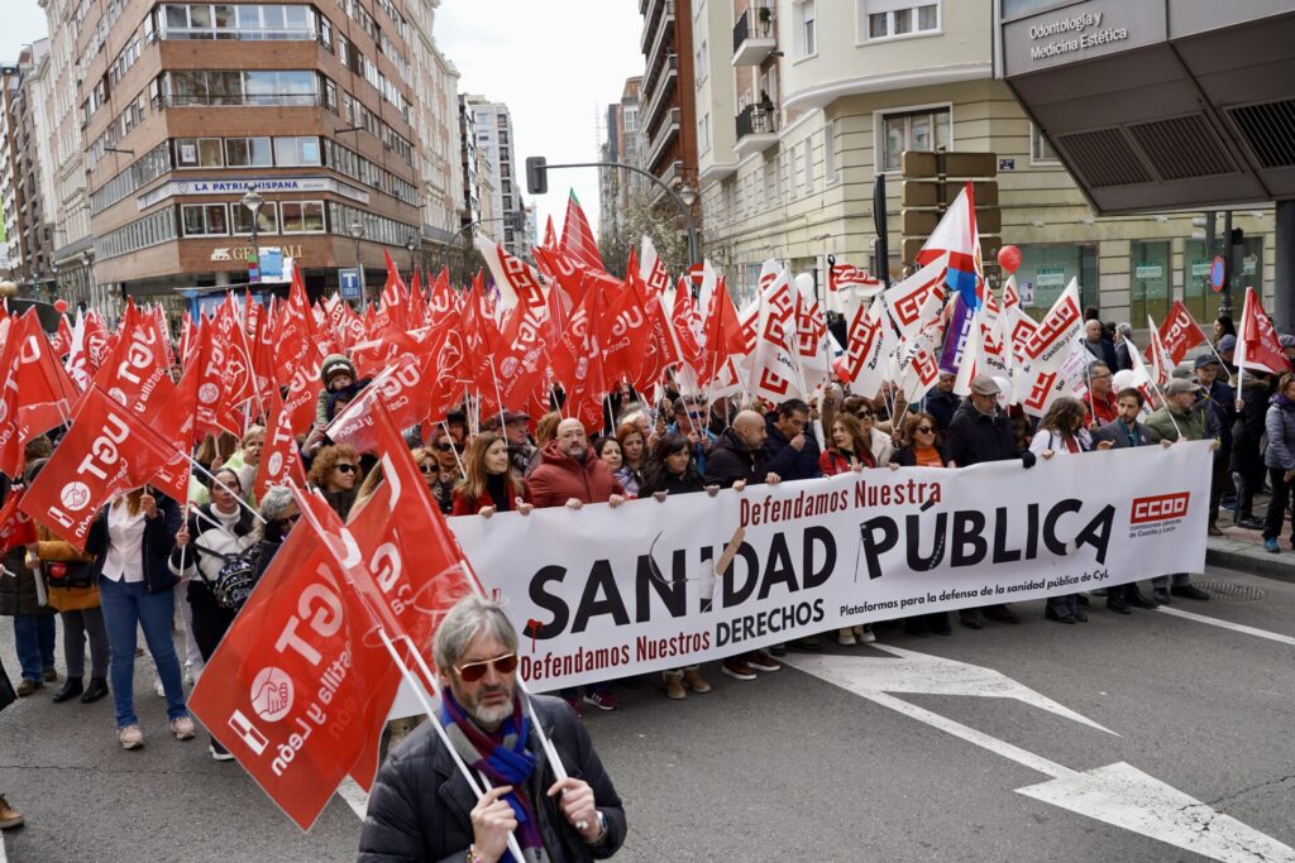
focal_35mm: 35
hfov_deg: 54.4
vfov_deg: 37.9
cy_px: 432
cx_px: 648
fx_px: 1259
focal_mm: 35
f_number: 4.5
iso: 100
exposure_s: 1/320
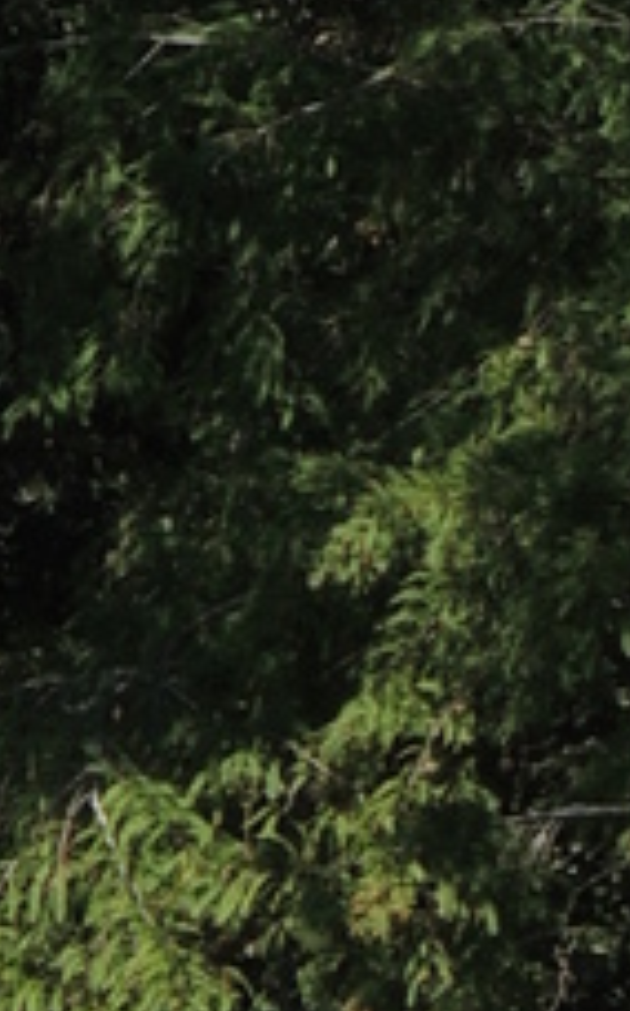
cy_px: 1290
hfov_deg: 0.6
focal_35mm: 2083
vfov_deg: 1.0
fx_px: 57368
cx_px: 1686
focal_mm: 62.4
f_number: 4.8
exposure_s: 1/500
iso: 100
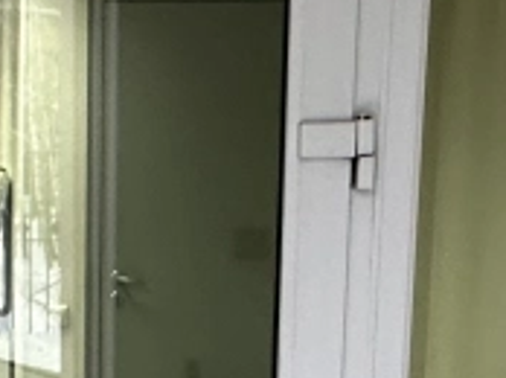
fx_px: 1474
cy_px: 464
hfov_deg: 18.9
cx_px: -6
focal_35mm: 101
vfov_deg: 14.1
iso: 200
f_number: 2.2
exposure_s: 1/50
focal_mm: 2.22
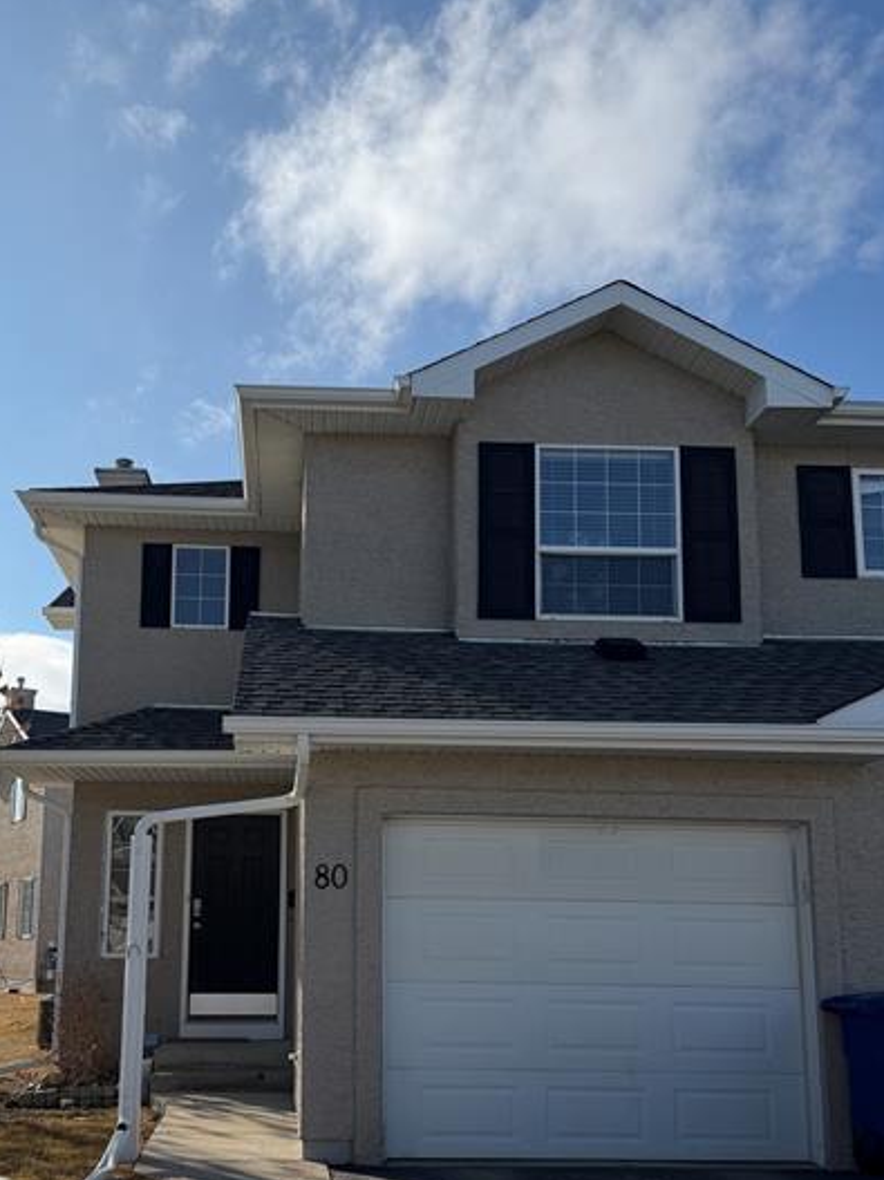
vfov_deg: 52.0
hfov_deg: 40.5
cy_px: 746
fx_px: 1192
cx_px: 351
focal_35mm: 35
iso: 80
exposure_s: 1/7353
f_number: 1.78
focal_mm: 6.76
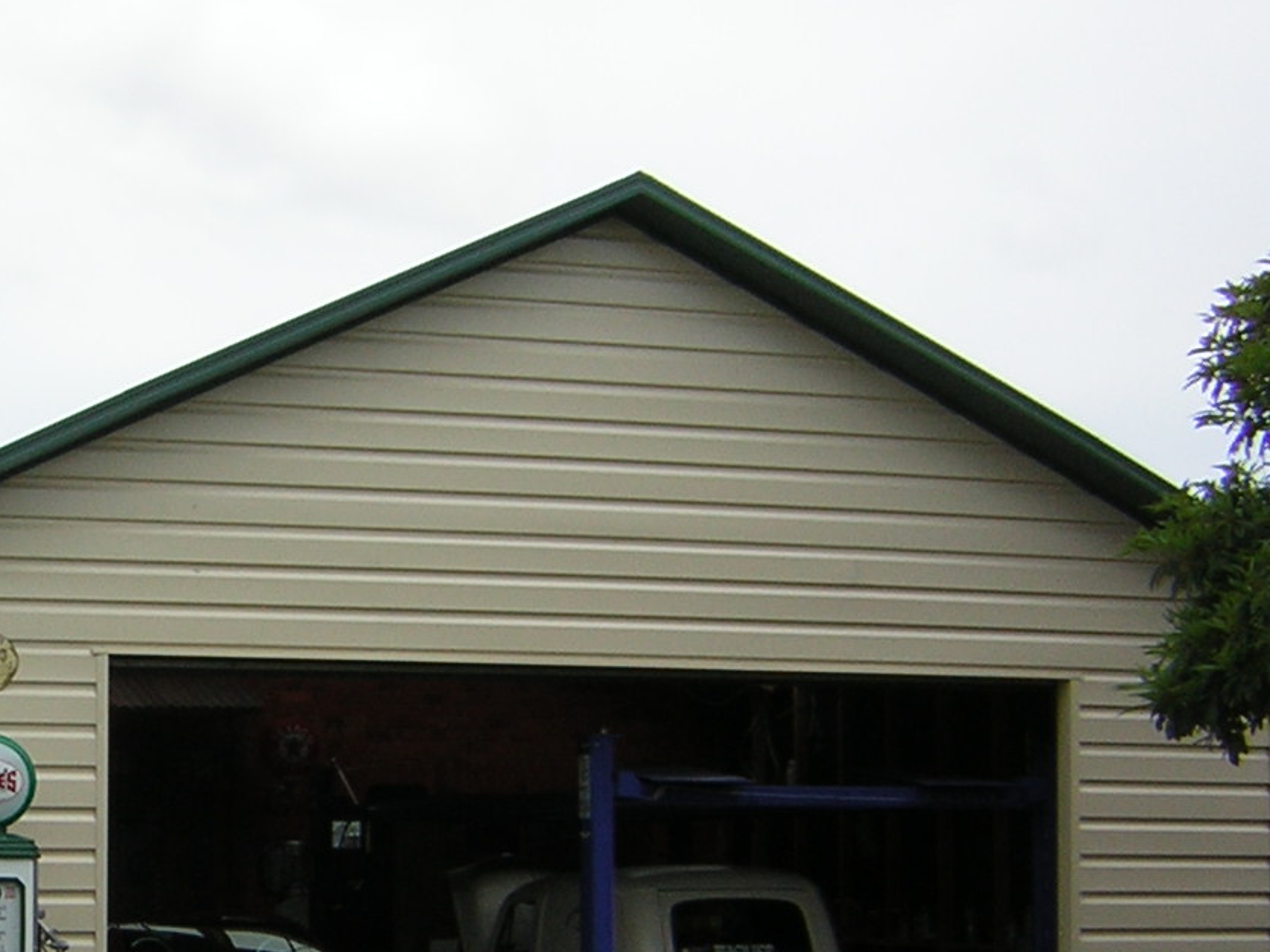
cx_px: 116
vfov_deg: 21.1
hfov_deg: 27.1
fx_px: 2531
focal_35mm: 69
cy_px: 757
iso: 50
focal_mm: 4.7
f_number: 5.2
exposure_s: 1/432
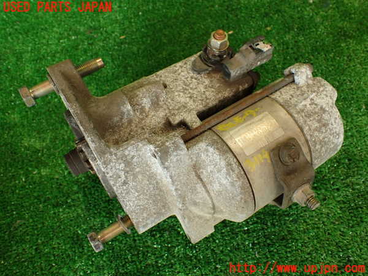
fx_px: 319
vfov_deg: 46.8
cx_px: 184
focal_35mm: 30
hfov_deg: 60.0
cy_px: 138
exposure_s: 1/60
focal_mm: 5.4
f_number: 2.3
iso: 200
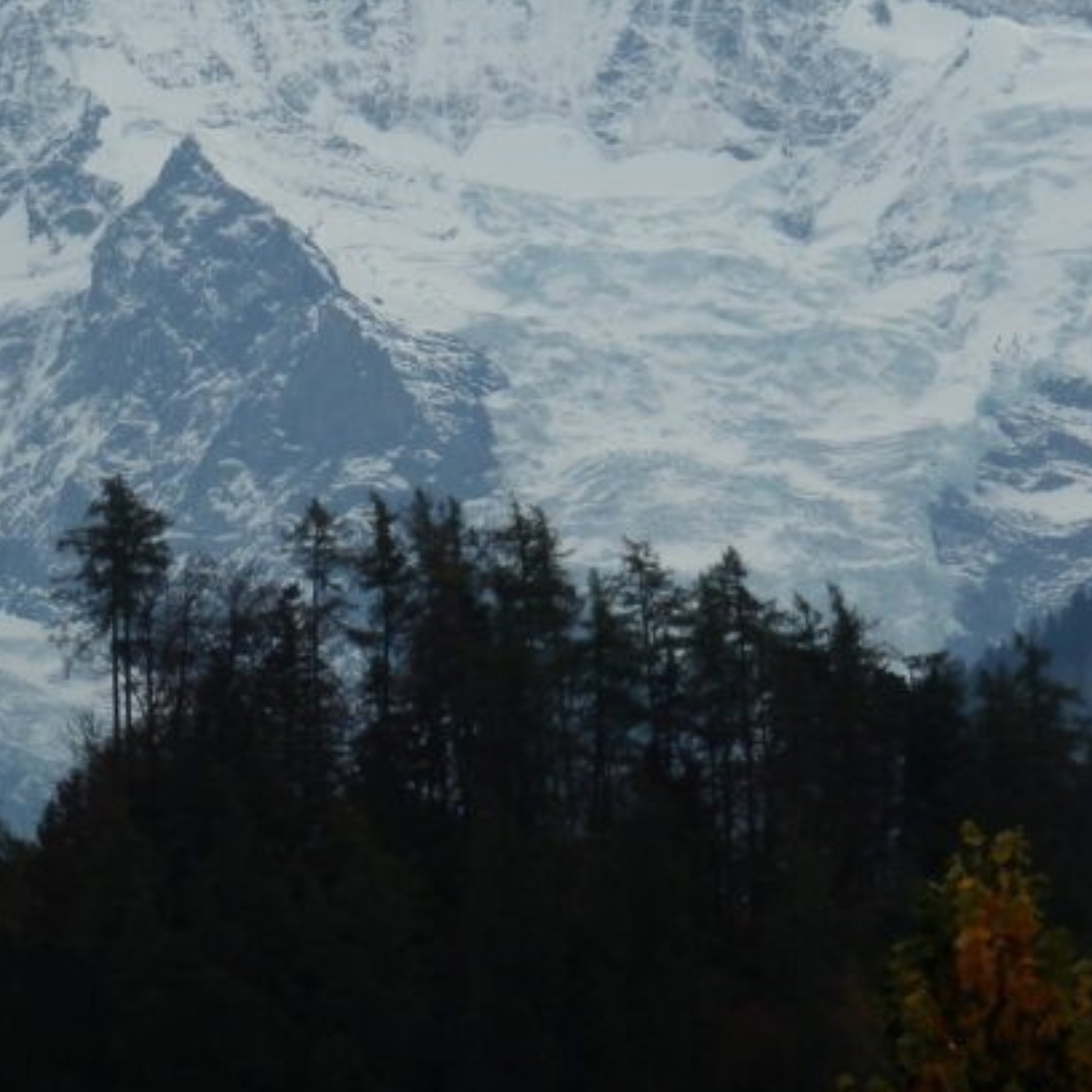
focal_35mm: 395
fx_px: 14098
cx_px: 487
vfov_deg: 4.4
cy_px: 46
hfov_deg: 4.4
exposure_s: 1/640
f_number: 5.7
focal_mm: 30.2
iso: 80
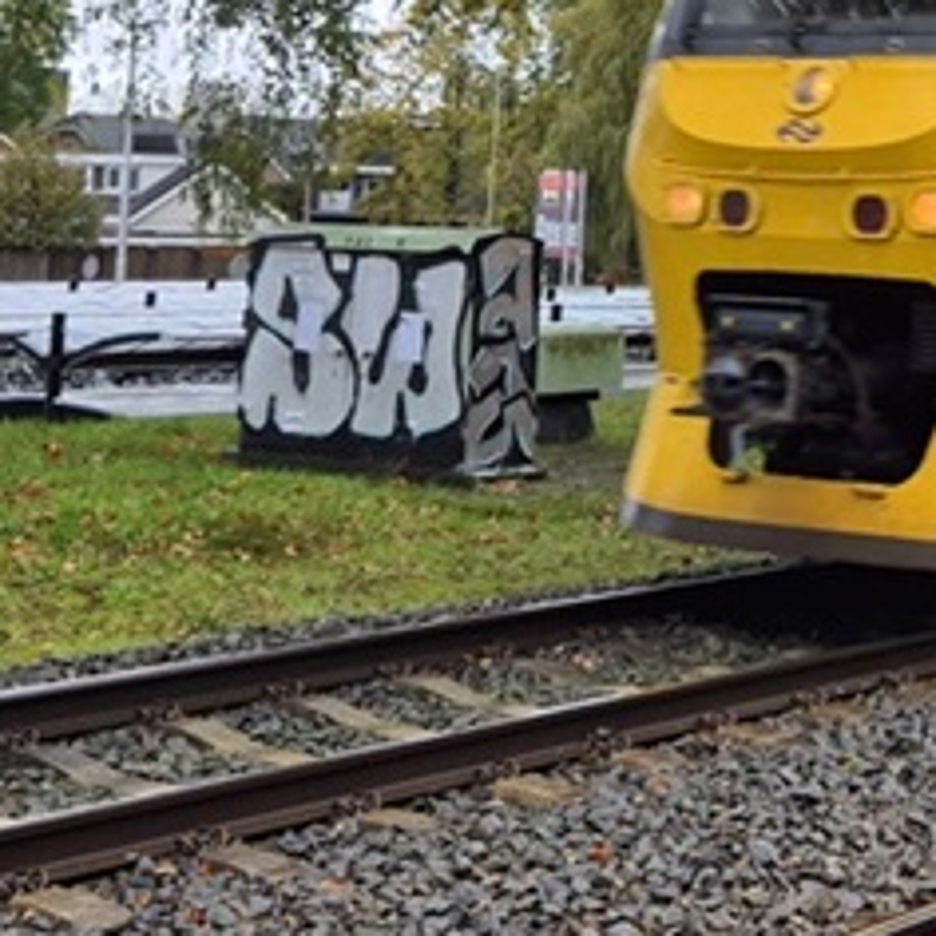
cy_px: -89
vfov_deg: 19.0
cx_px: 992
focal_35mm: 88
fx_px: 2692
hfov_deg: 19.0
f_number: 1.8
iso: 25
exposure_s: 1/180
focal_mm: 5.4
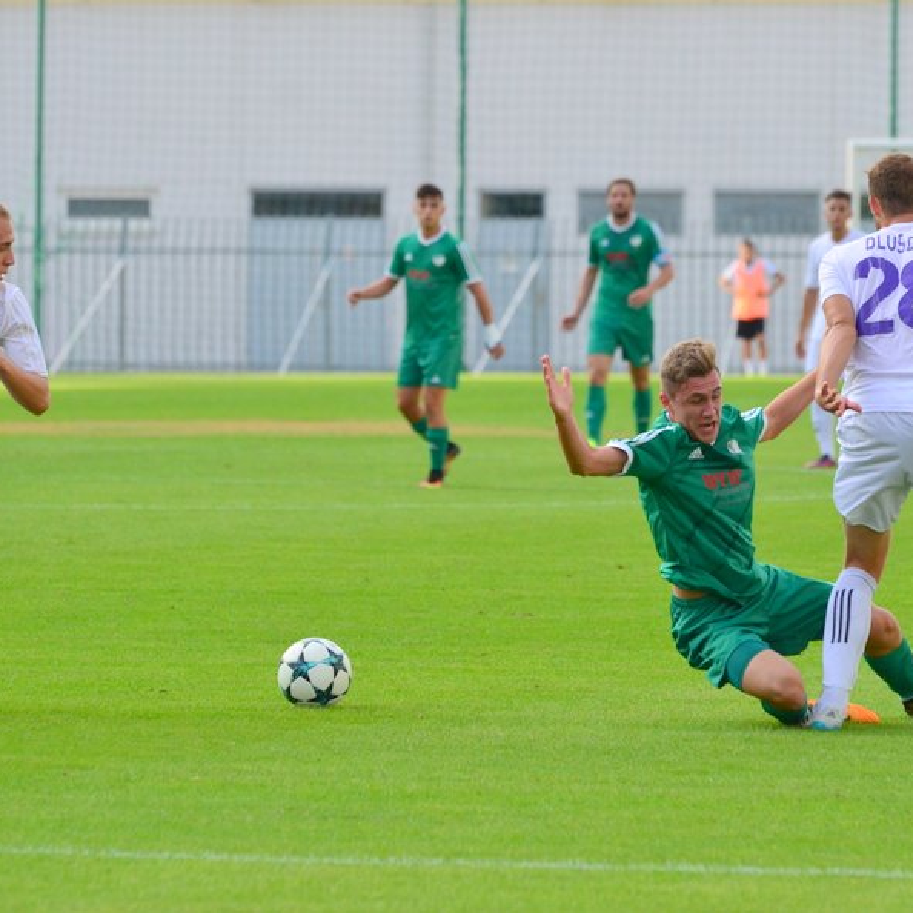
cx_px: 509
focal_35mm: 357
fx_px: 10642
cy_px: 456
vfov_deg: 4.9
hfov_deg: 4.9
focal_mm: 185
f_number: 5
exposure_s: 1/1250
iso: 640
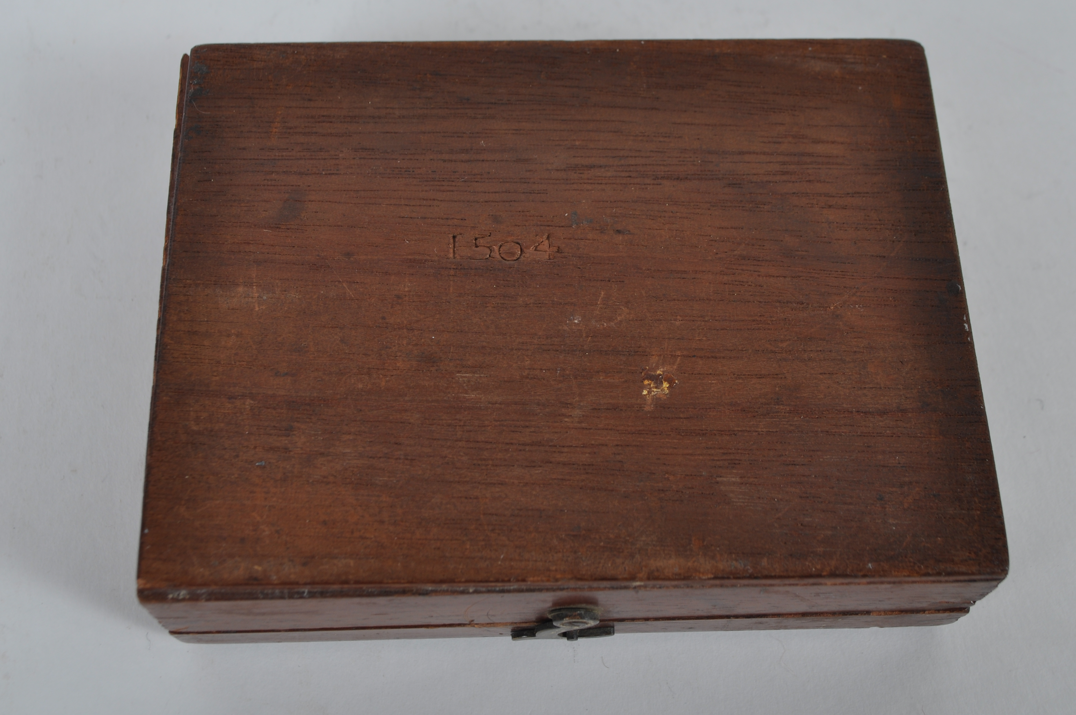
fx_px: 1343
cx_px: 567
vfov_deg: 29.8
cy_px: 318
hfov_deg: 43.6
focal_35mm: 45
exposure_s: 1/125
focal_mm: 26
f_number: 9
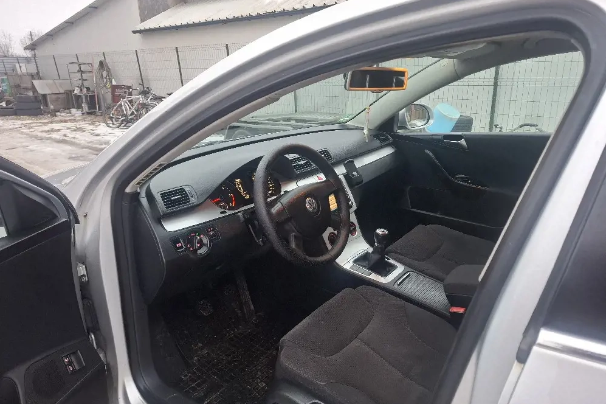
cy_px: 217
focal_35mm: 24
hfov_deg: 73.8
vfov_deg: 53.0
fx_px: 404
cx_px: 303
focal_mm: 5.54
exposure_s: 1/50
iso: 250
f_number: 1.8
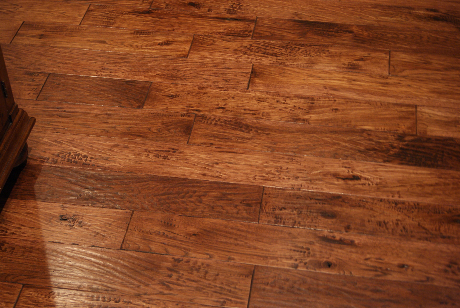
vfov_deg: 22.7
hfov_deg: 33.4
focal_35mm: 60
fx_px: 768
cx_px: 230
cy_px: 154
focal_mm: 40
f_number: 5.6
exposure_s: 1/3
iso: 400
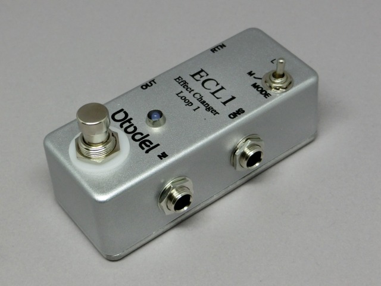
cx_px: 190
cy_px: 143
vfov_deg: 18.4
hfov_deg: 24.4
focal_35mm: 80
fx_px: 881
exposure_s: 1/125
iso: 400
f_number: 5.4
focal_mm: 14.3
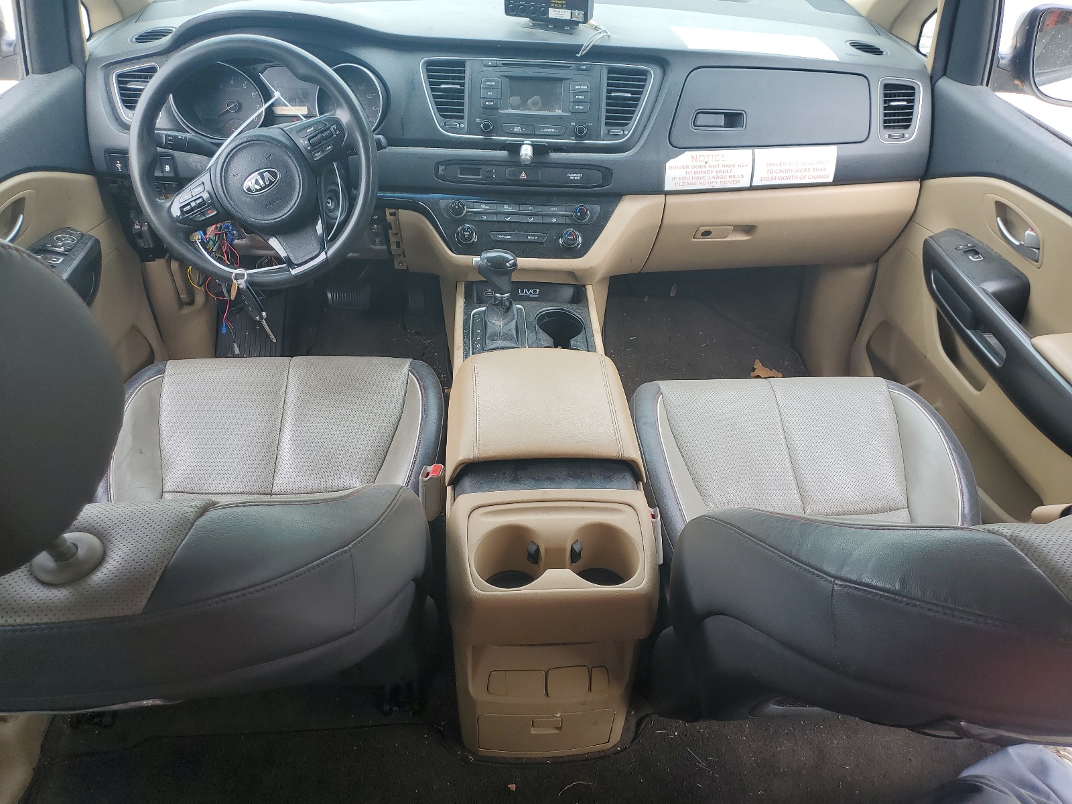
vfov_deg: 53.1
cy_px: 402
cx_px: 536
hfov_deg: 67.3
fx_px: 805
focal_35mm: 26
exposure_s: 1/179
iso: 50
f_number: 1.5
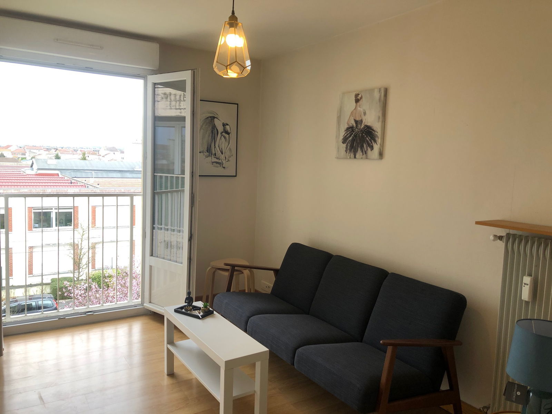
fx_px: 446
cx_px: 276
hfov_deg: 63.4
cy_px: 207
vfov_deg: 49.7
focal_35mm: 28
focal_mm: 3.99
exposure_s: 1/107
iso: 20
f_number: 1.8
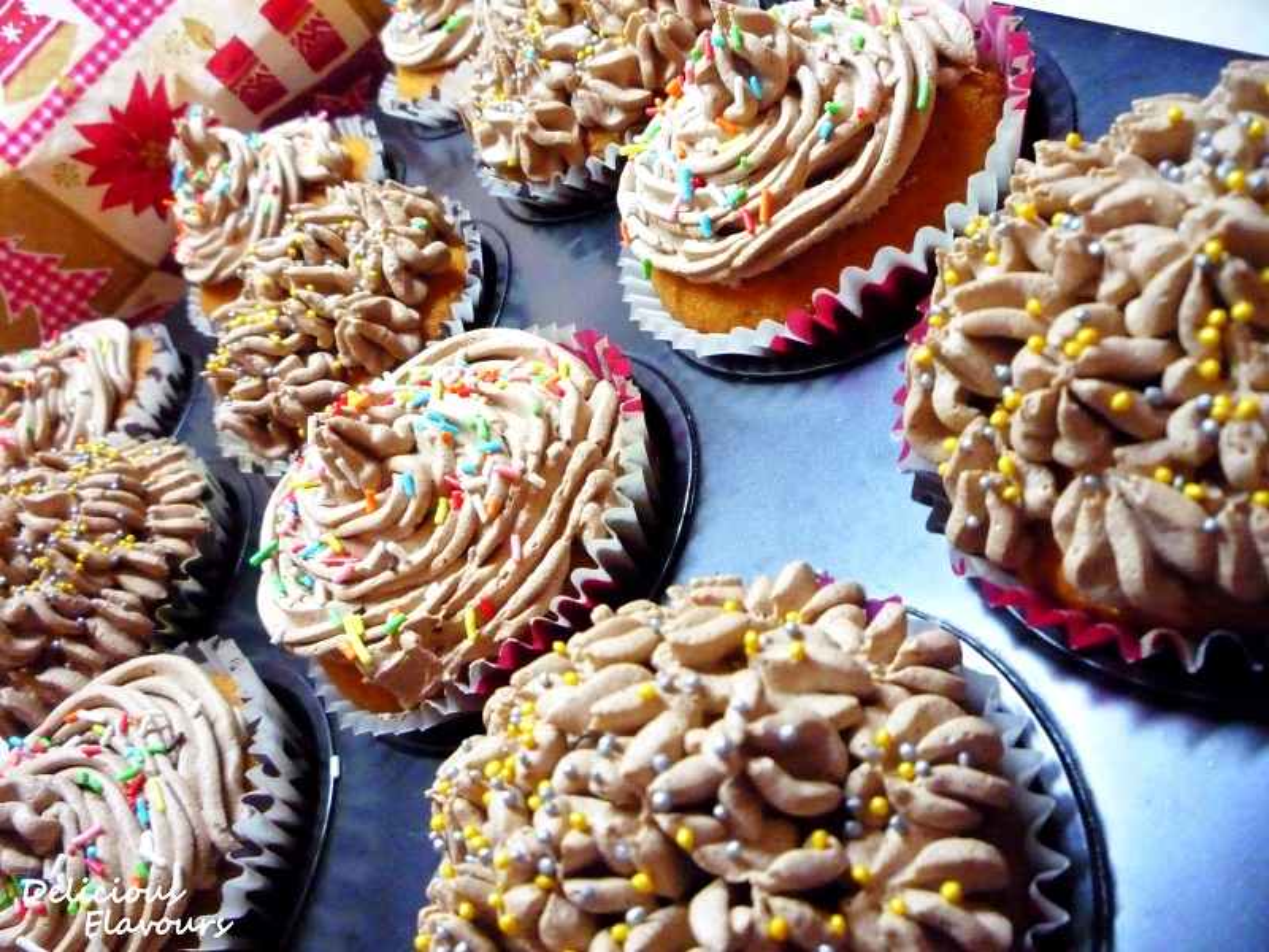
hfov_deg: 60.0
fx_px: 1100
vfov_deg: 46.8
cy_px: 476
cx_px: 634
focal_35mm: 30
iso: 800
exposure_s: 1/30
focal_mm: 5.2
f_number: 3.3
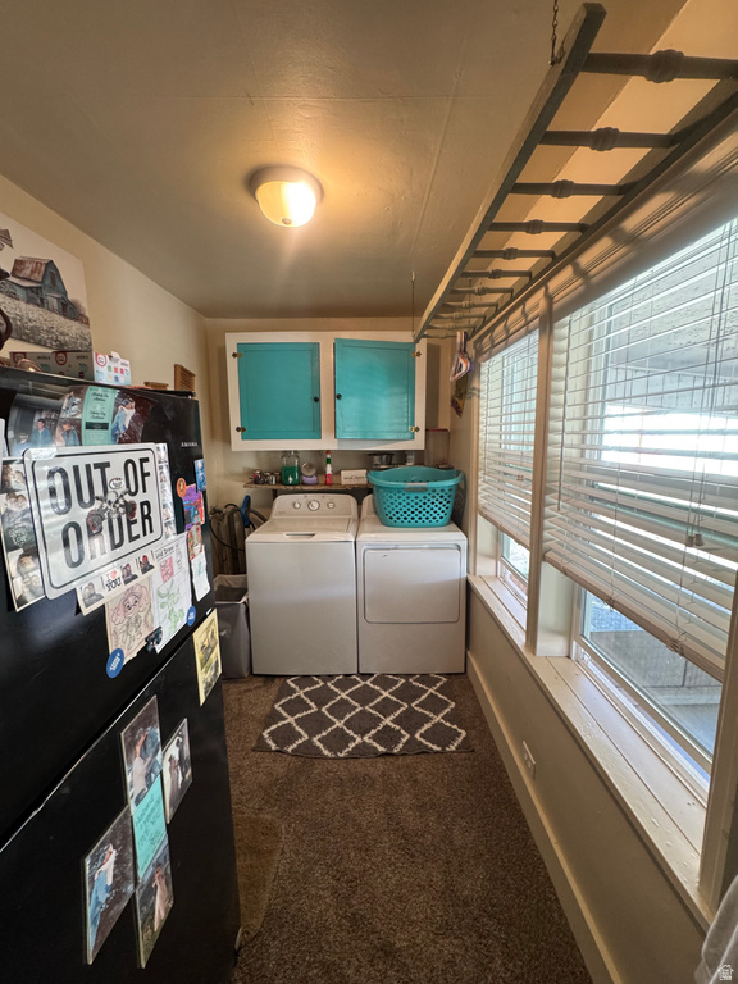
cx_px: 369
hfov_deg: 85.7
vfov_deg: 102.1
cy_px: 492
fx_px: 398
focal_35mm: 14
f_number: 2.2
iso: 250
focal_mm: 2.22
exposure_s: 1/60
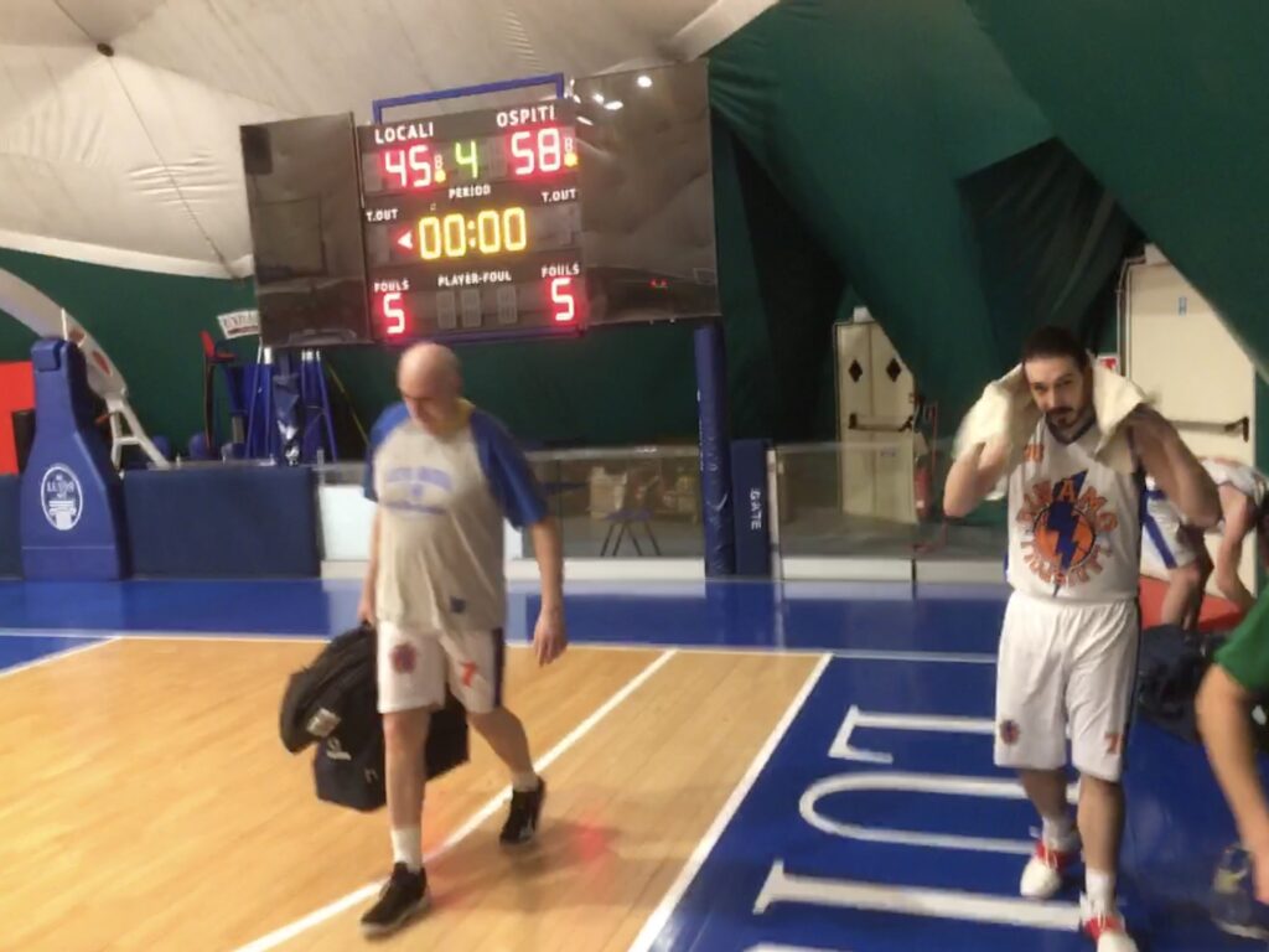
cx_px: 634
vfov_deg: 48.2
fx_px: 1063
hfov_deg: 61.7
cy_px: 476
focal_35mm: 29
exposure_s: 1/17
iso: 80
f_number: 2.2
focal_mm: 4.15
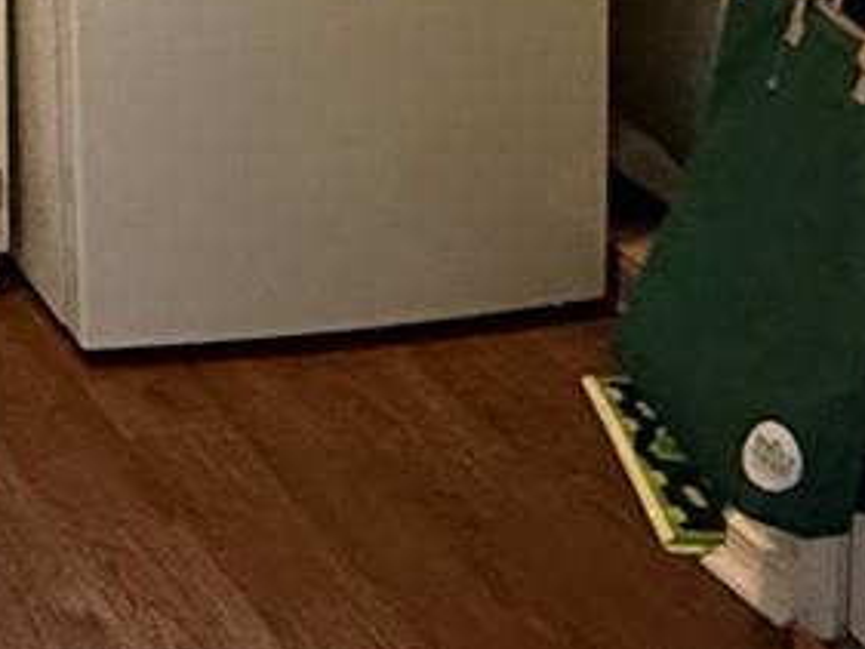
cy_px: -338
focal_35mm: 102
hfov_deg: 16.9
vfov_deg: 13.6
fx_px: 2550
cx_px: -536
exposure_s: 1/60
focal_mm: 2.22
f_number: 2.2
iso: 640
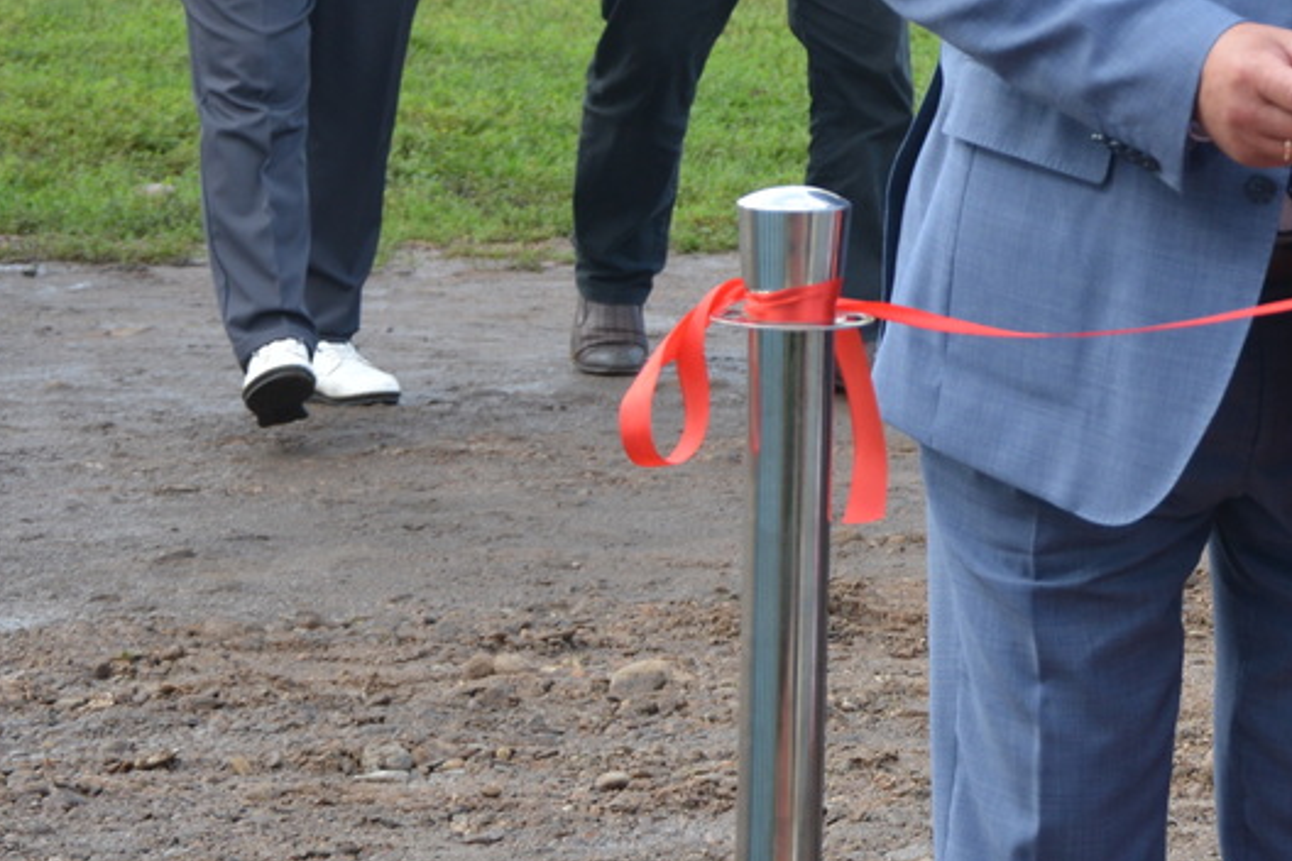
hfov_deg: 10.4
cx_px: 1884
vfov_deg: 7.2
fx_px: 6854
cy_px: 28
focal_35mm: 191
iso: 200
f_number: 5.6
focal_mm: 42
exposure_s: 1/125
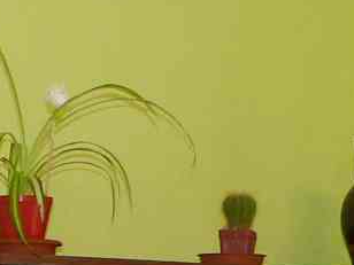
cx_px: 368
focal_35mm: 233
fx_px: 2383
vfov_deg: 5.9
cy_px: 777
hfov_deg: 8.4
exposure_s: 1/30
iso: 200
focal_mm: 7.4
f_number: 2.8
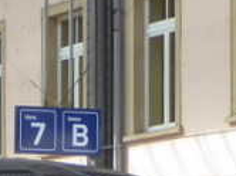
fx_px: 2417
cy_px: 392
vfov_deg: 4.1
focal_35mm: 355
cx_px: -266
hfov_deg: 5.5
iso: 80
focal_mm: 8.4
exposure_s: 1/100
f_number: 4
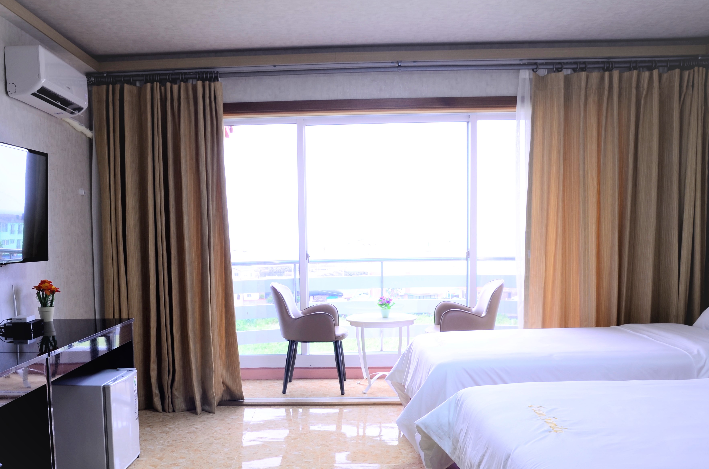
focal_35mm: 36
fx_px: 702
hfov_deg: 53.3
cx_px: 293
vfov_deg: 36.5
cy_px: 320
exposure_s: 1.3
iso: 100
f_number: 11
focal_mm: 17
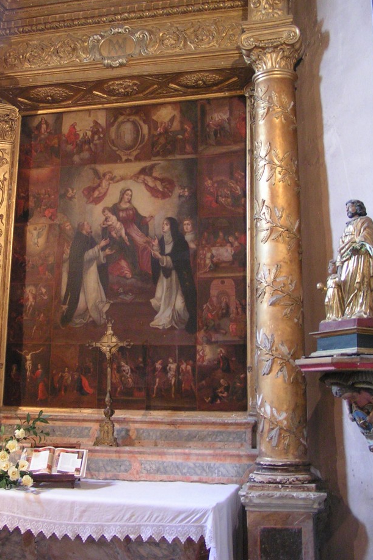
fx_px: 715
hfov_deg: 29.2
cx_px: 155
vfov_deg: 42.6
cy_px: 235
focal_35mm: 46
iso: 200
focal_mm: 5.8
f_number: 2.8
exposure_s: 1/5
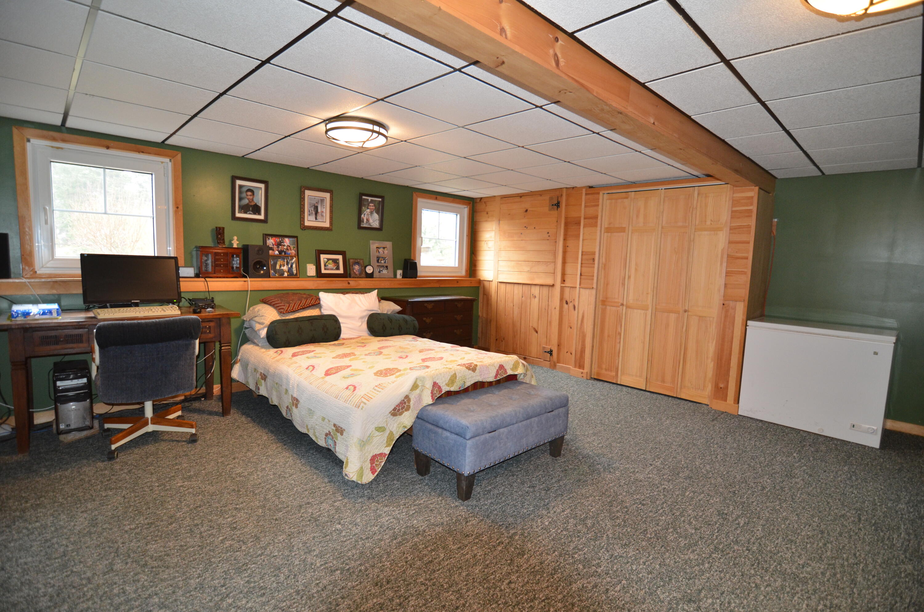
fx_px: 423
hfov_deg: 95.1
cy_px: 306
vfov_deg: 71.8
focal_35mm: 16
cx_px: 462
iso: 800
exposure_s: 1/60
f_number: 2.8
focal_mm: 11
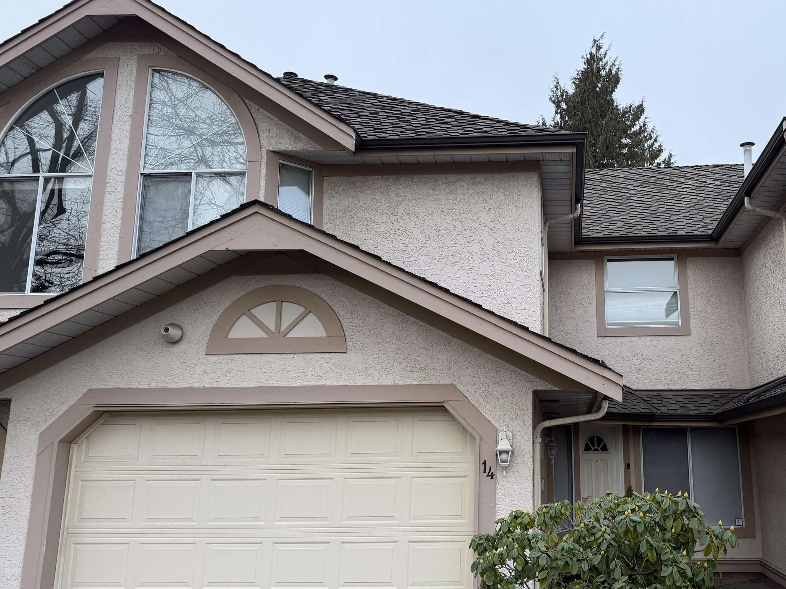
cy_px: 296
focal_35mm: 35
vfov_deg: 40.7
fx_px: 795
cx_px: 535
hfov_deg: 51.5
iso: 80
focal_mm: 6.76
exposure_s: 1/643
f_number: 1.78
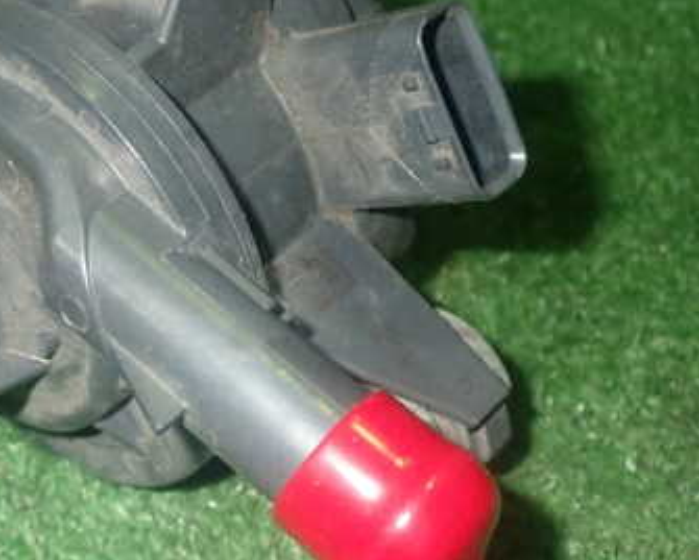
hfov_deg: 24.1
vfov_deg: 19.9
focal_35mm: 77
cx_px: 77
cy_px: 196
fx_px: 1593
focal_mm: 7.84
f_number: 9
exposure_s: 1/40
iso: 800
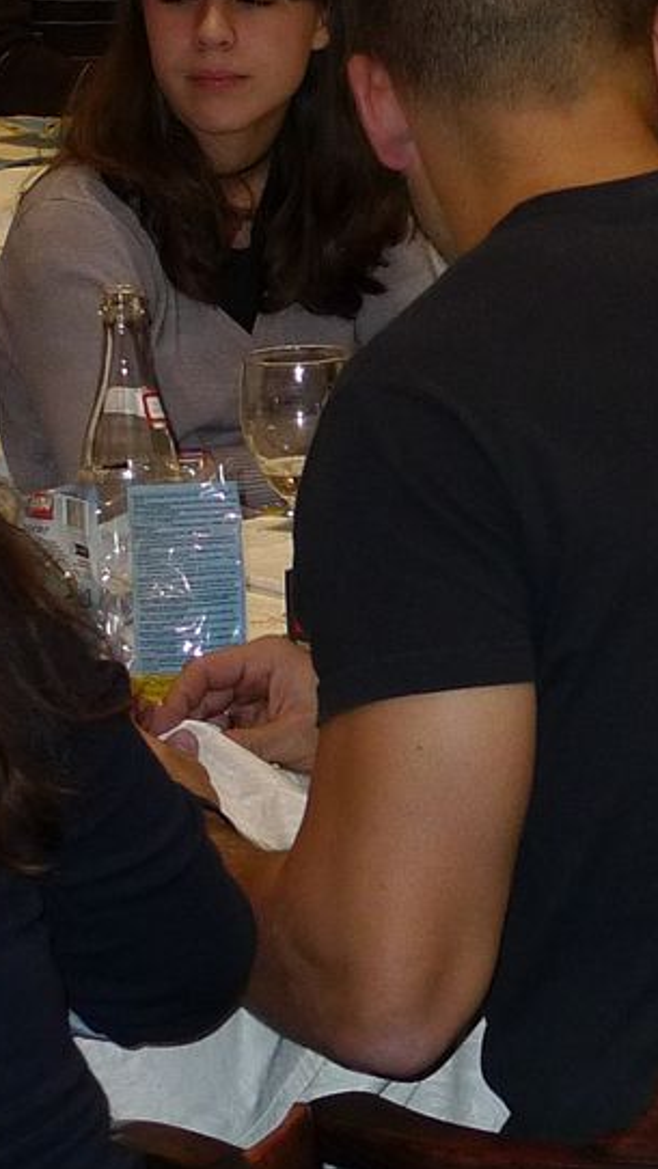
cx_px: 709
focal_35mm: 188
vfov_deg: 11.4
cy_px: 109
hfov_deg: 6.4
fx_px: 5830
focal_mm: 12.1
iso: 200
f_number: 2.8
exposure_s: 1/60
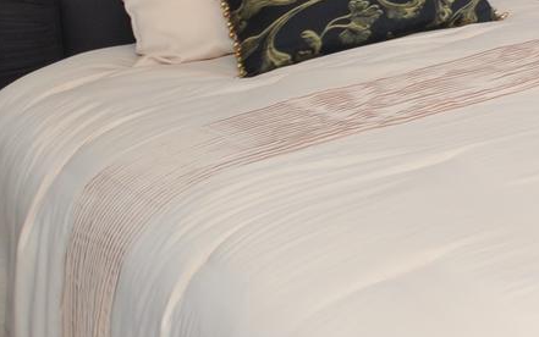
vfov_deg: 14.0
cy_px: -226
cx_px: 1188
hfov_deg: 16.1
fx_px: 1249
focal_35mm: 85
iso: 250
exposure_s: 1/60
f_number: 4
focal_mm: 12
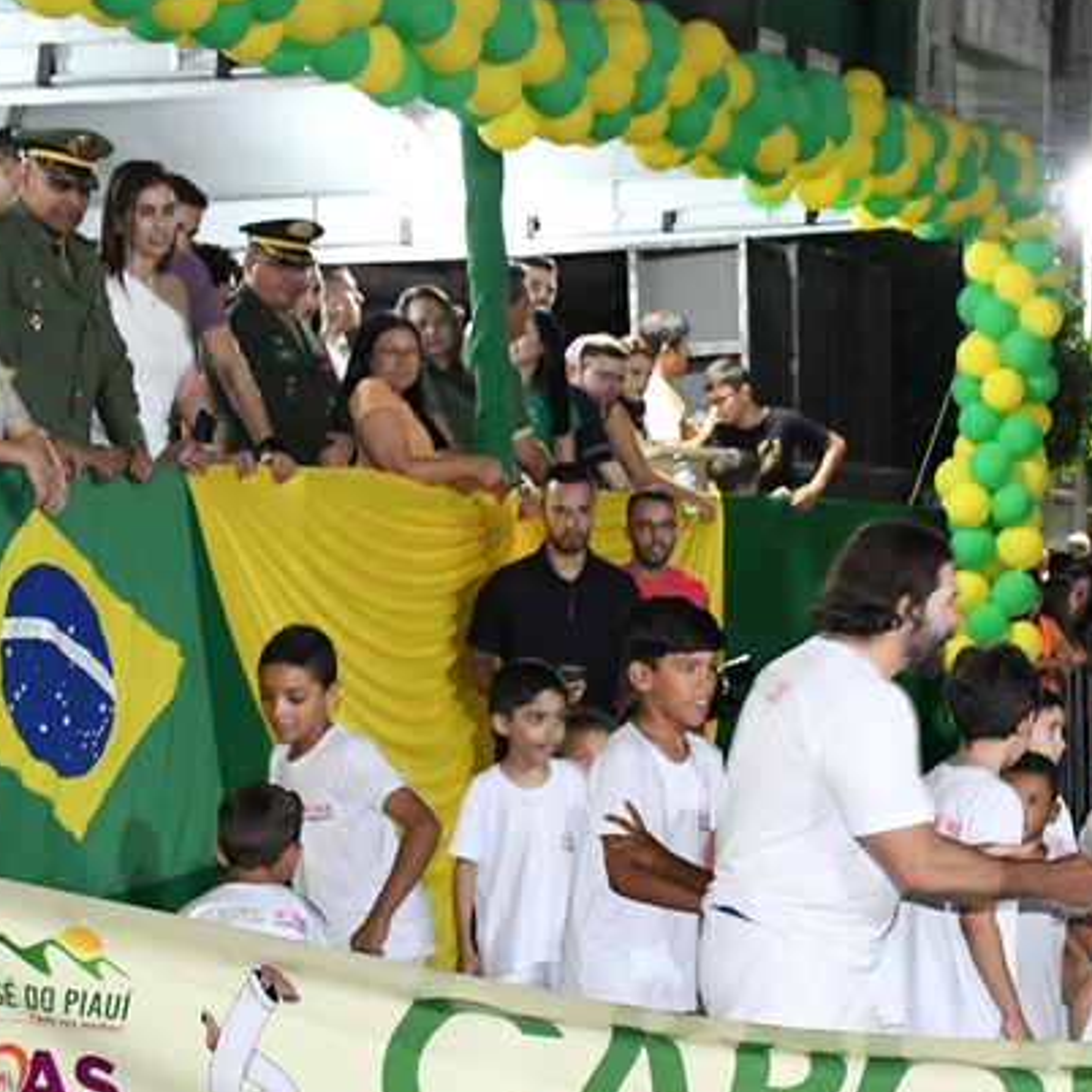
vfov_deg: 16.6
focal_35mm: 104
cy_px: 846
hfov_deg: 16.5
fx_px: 3712
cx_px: 956
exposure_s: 1/80
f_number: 5
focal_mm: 32
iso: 8000
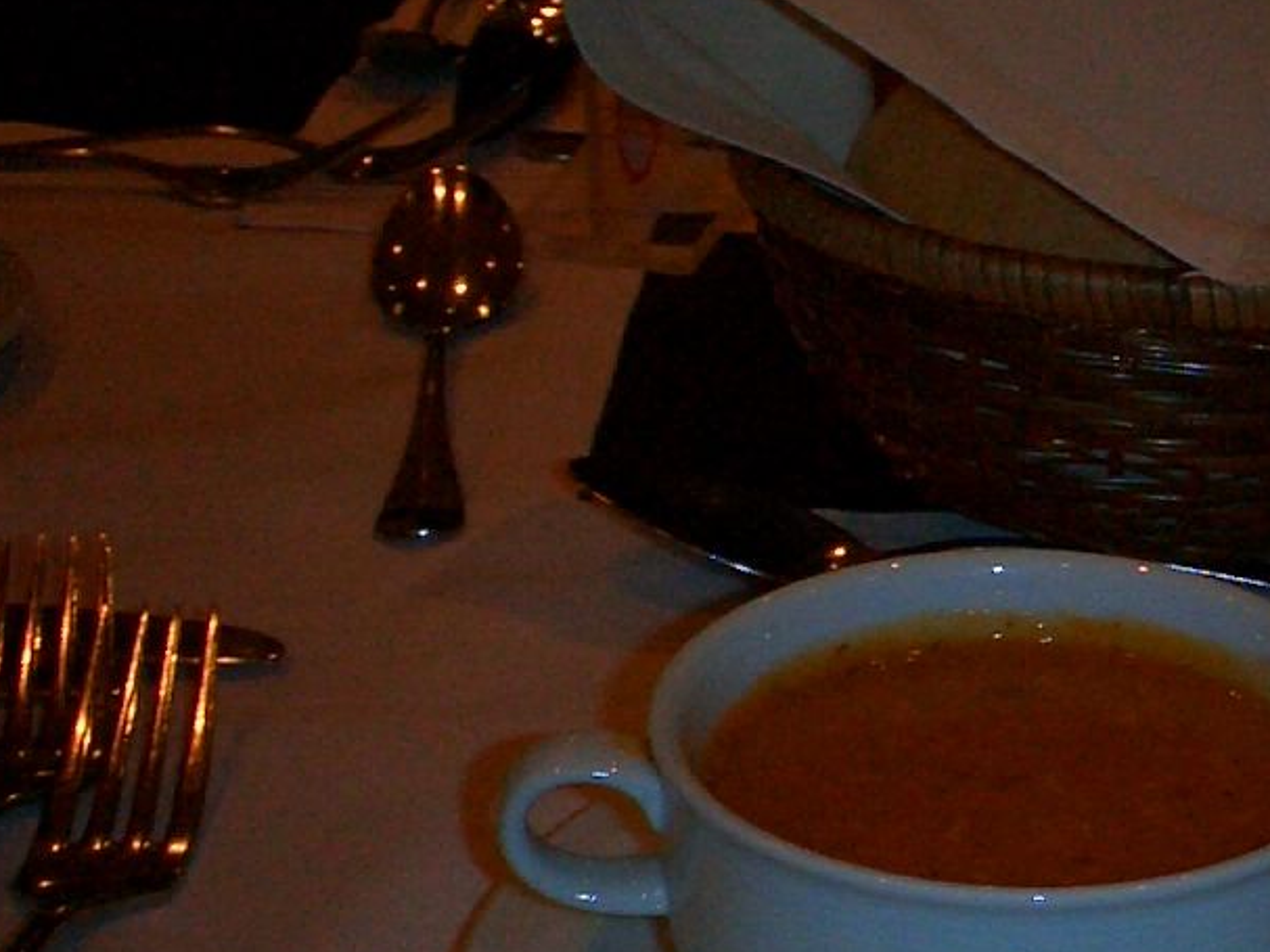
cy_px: 944
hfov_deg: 24.6
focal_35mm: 78
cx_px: 1042
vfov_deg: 18.4
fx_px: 2861
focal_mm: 5.6
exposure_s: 1/40
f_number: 3.5
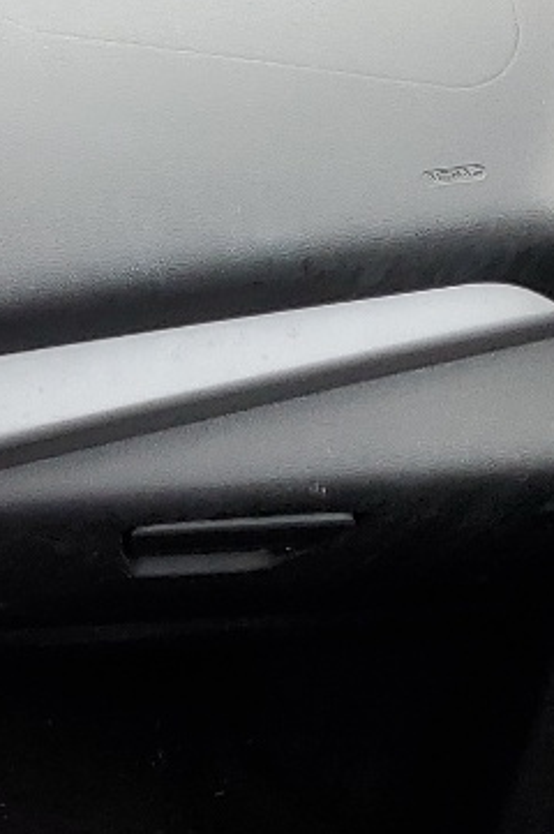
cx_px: -750
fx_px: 2775
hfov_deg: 10.0
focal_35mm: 120
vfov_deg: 16.6
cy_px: 880
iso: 50
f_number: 1.5
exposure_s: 1/169
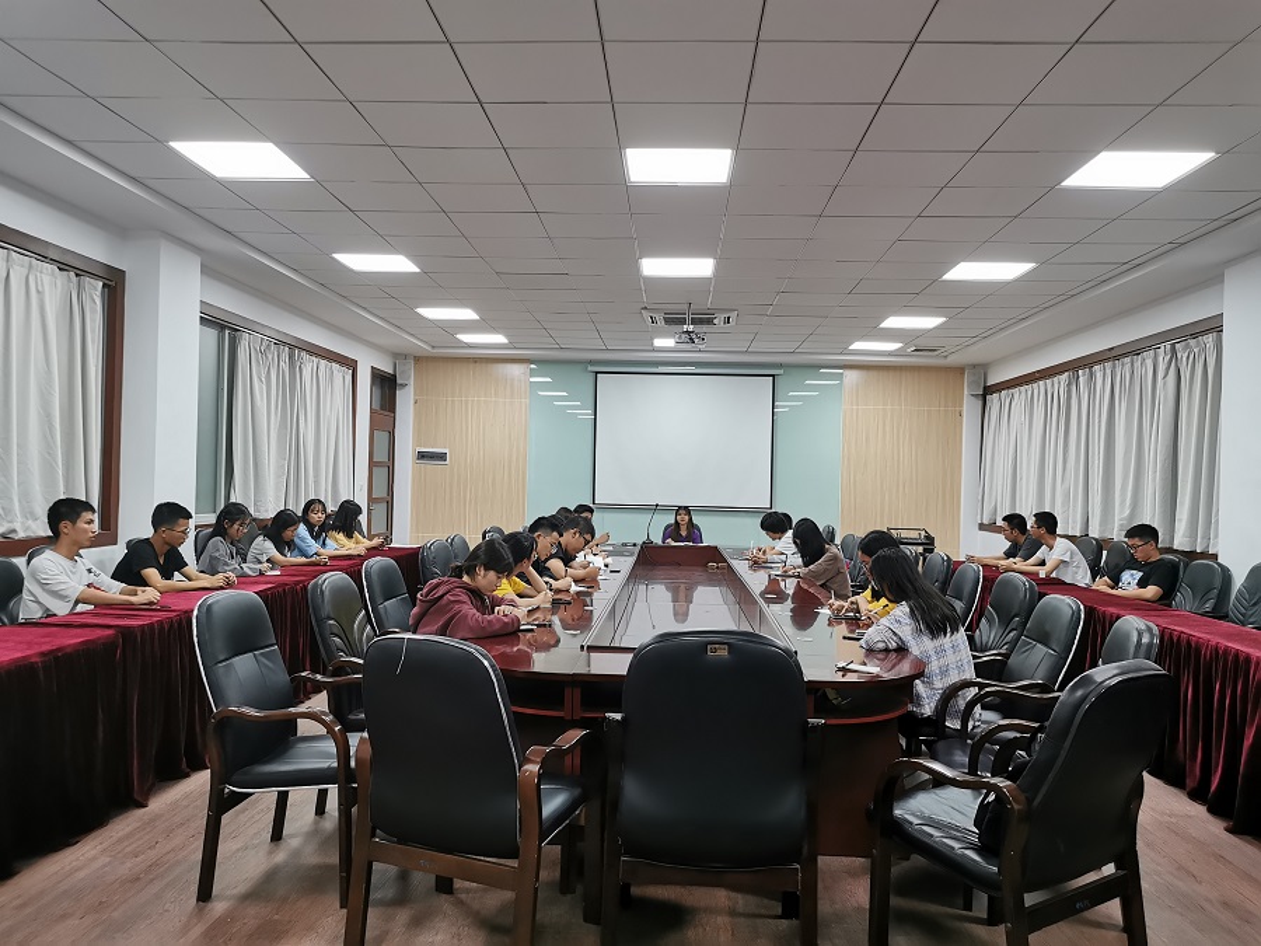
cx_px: 630
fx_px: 984
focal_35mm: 27
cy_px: 473
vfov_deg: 51.4
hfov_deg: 65.3
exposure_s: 1/100
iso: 400
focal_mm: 5.58
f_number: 1.8
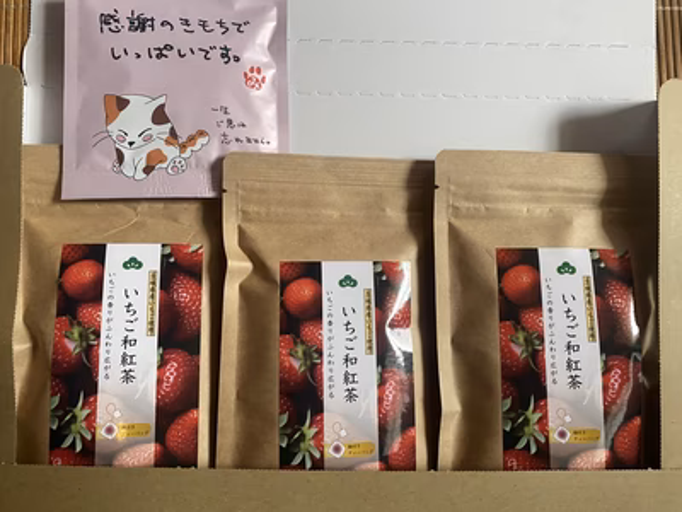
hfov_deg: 67.3
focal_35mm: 26
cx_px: 341
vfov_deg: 53.1
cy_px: 256
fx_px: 512
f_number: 1.8
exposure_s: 1/30
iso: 640
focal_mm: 4.25
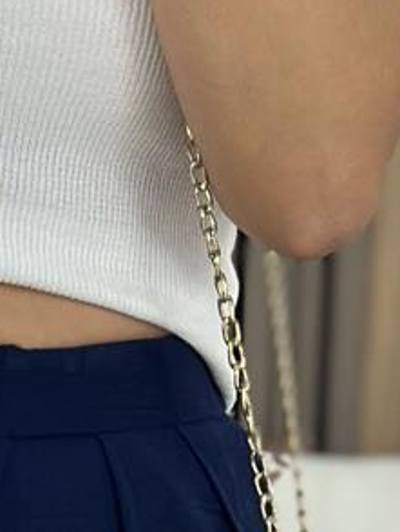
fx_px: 4015
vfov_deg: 7.0
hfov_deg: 5.7
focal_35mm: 261
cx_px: -56
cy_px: 1397
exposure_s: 1/300
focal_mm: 6.86
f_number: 1.78
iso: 80
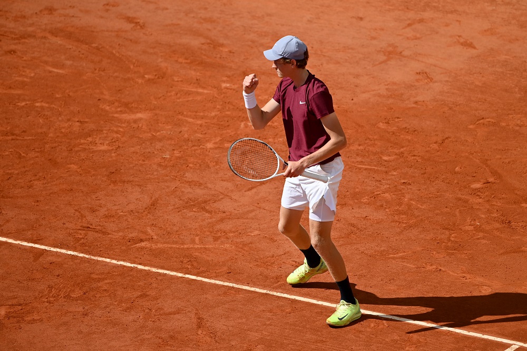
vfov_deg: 3.6
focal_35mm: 380
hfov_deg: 5.4
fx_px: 5563
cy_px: 176
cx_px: 264
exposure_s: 1/4000
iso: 200
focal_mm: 380
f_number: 4
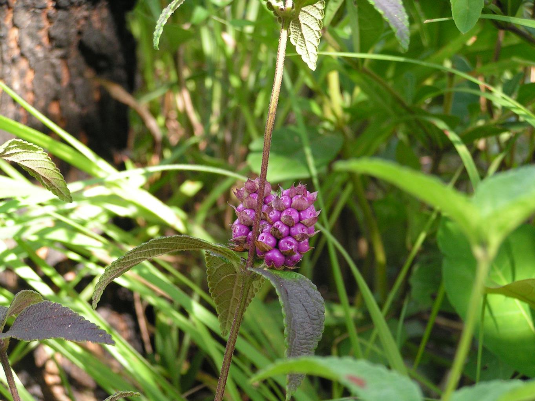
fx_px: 2040
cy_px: 200
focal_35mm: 132
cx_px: 268
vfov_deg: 11.2
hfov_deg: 14.9
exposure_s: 1/200
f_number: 3.2
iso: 80
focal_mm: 22
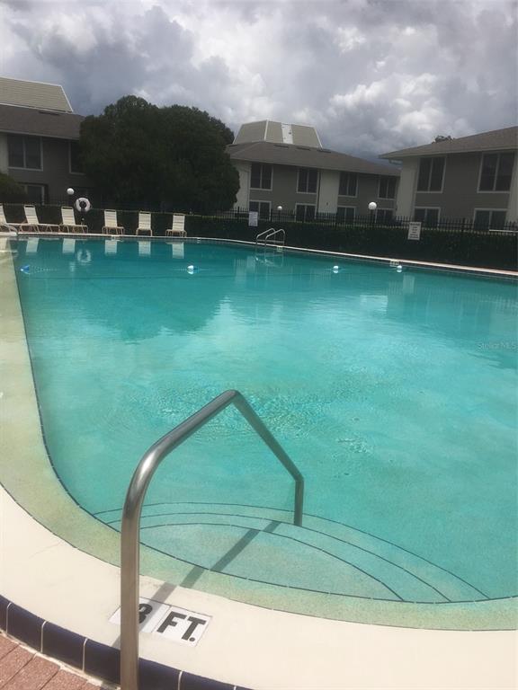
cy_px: 345
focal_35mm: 29
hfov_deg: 48.2
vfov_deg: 61.7
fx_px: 579
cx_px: 259
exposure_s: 1/6410
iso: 25
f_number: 2.2
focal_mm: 4.15
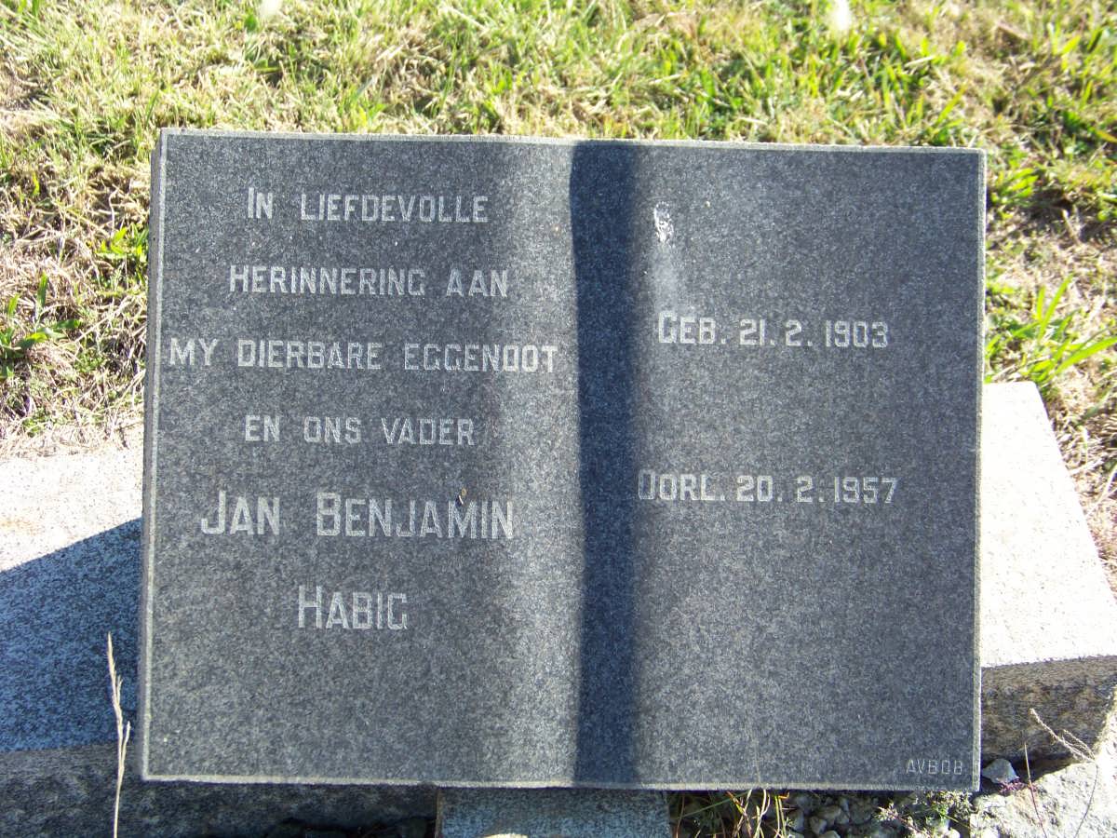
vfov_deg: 23.7
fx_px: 2001
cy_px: 419
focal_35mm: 62
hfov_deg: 31.2
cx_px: 558
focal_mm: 10.5
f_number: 3.2
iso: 64
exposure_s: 1/200
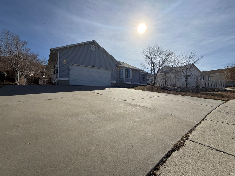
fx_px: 95
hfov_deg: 102.1
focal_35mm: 14
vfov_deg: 85.7
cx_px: 118
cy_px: 88
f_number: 2.2
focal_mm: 2.22
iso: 50
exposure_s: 1/4425
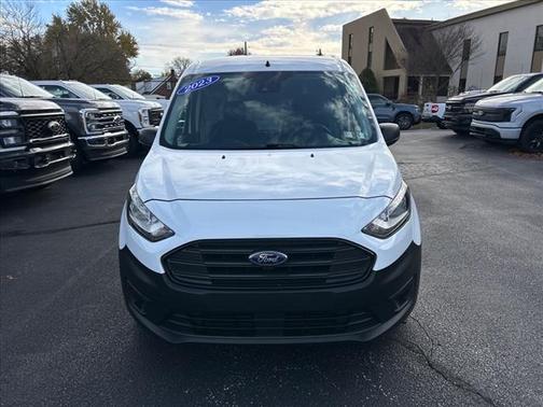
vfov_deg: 53.1
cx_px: 272
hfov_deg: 67.3
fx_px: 408
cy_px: 204
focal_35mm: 26
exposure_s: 1/4115
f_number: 1.5
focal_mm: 5.7
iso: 50
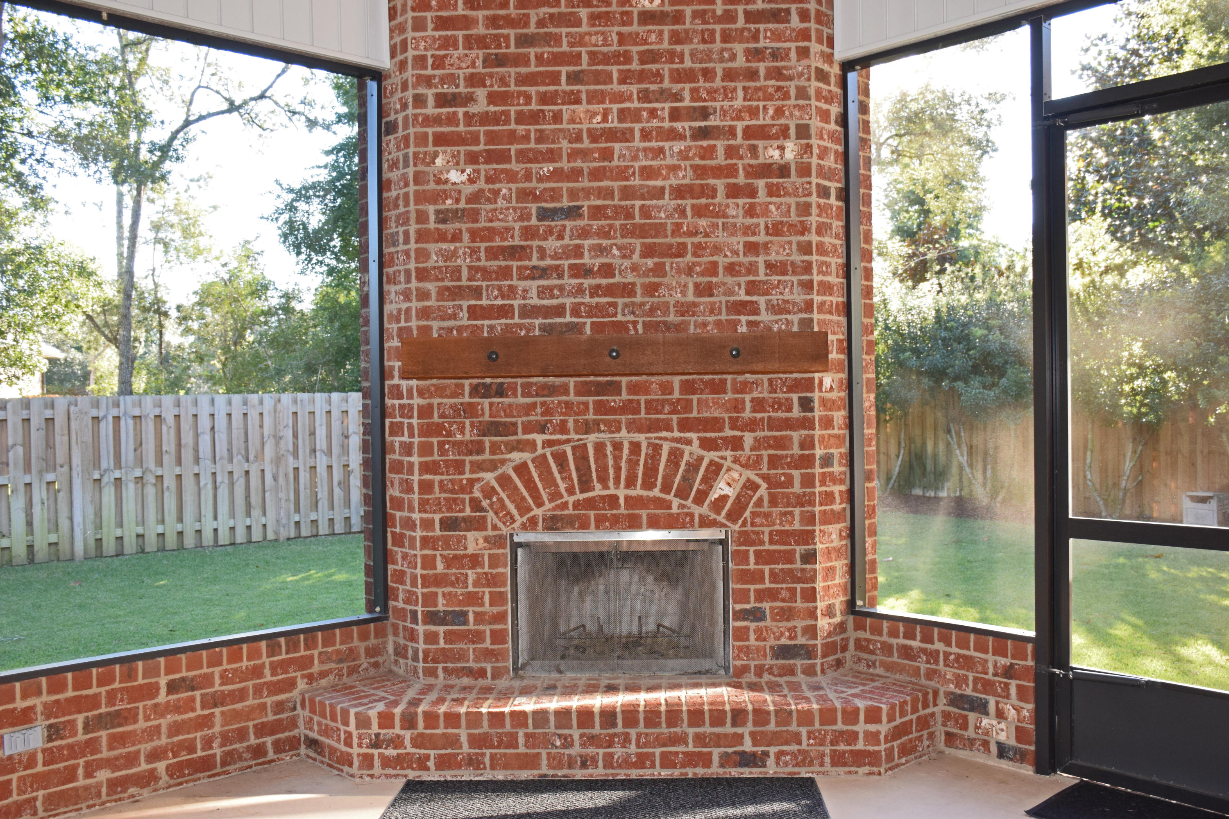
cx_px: 614
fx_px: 1126
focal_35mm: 33
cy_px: 410
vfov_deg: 40.0
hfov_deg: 57.2
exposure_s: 1/125
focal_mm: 22
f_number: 5.6
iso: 800
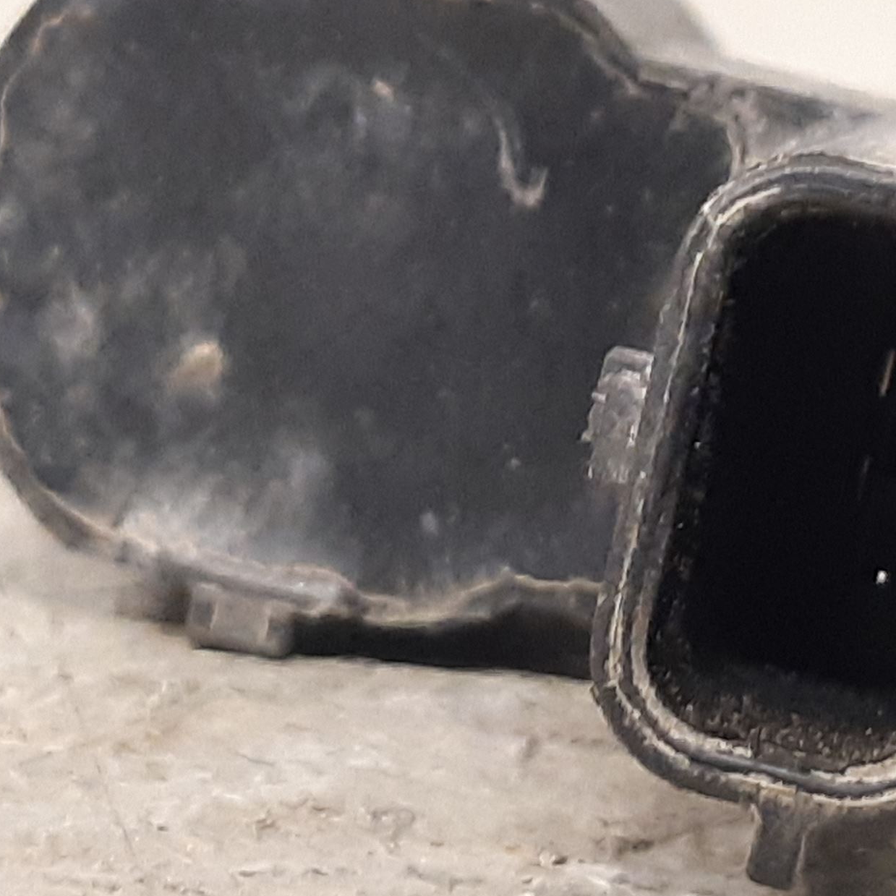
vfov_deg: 43.8
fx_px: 1113
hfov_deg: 41.9
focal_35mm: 38
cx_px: 722
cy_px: 490
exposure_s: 1/25
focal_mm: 3.93
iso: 250
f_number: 1.7
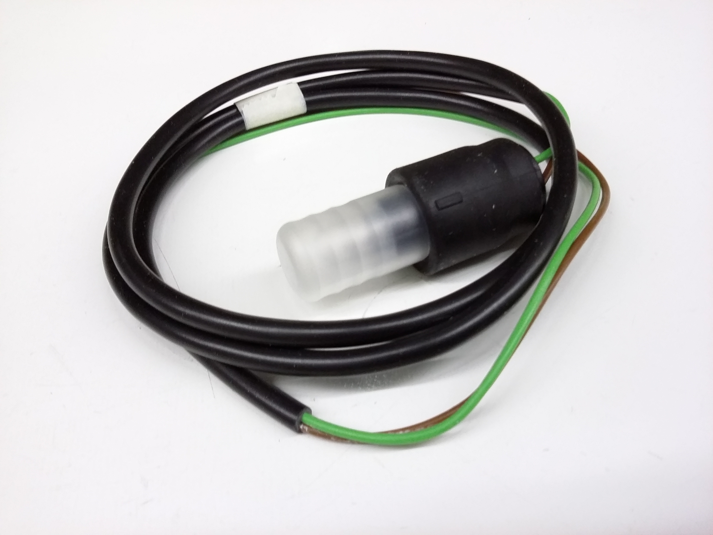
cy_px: 268
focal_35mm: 32
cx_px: 356
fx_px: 659
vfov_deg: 44.2
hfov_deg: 56.8
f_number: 2.4
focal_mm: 3.4
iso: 200
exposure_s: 1/15
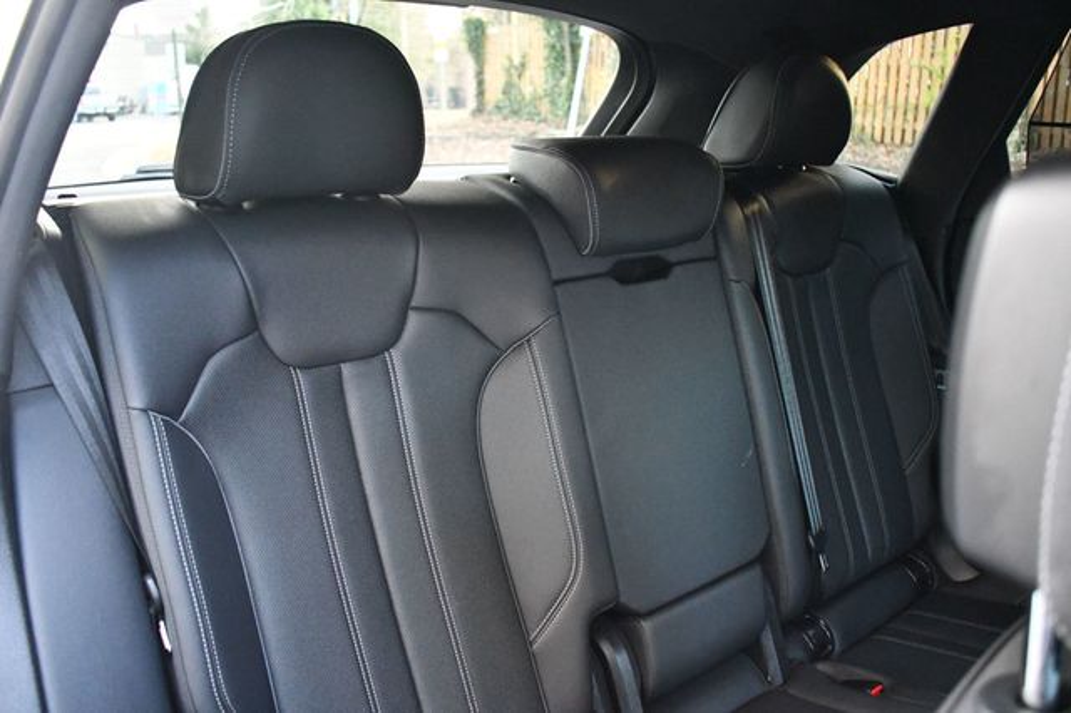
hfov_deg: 62.0
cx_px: 536
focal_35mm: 30
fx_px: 892
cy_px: 356
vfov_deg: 43.6
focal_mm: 20
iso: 8000
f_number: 3.8
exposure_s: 1/60
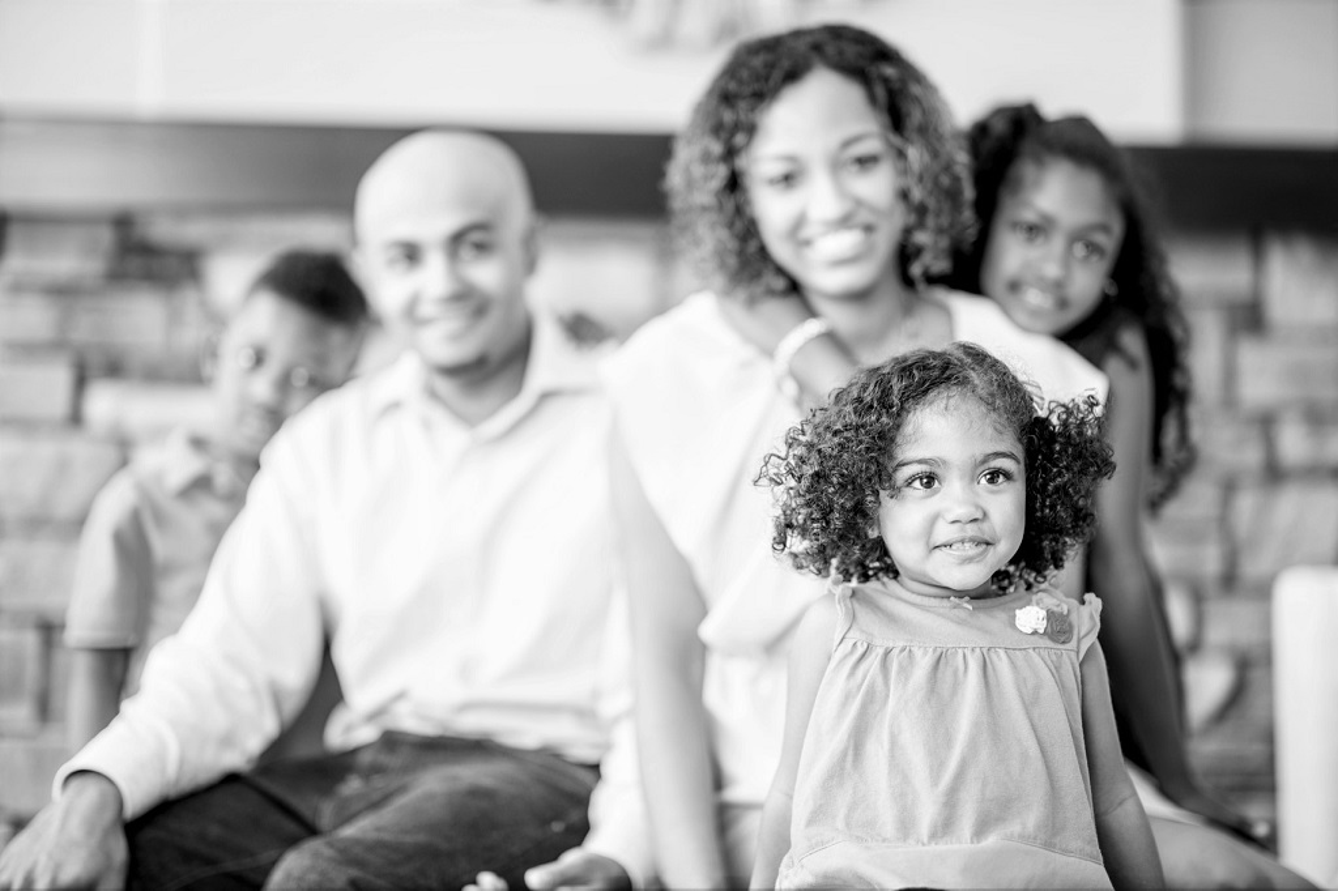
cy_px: 446
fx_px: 3158
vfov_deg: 16.1
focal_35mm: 85
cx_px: 669
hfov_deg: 23.9
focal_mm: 85
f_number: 1.8
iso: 100
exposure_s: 1/200
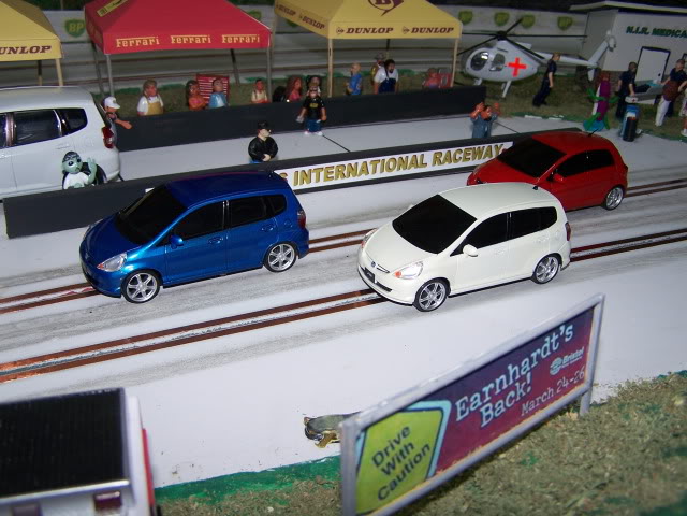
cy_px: 258
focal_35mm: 38
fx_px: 754
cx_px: 344
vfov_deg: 37.7
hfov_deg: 49.0
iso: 80
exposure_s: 1/60
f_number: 2.8
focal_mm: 6.3
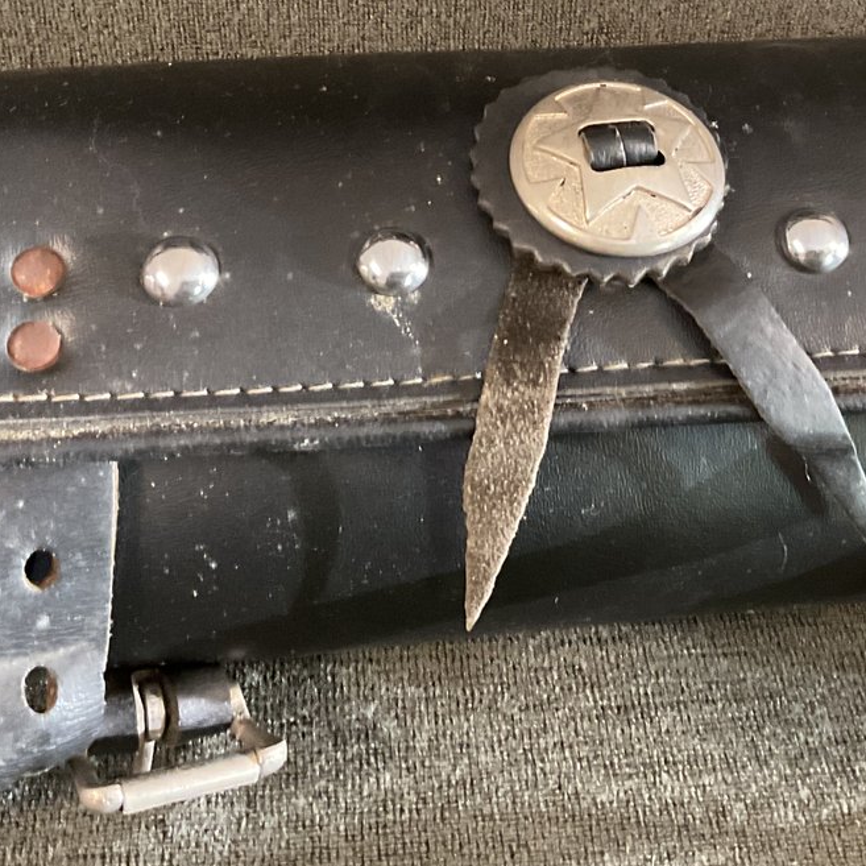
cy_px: 168
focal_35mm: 59
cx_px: 546
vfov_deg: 28.4
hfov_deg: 29.0
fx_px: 1670
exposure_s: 1/25
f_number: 1.8
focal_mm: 3
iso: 320
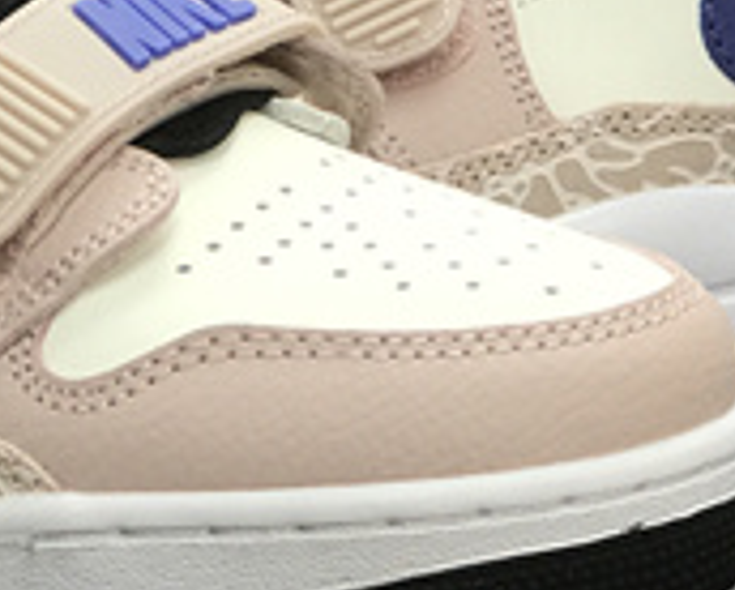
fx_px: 5205
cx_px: 154
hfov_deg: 8.1
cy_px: -310
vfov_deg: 6.4
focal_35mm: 239
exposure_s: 1/50
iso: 25
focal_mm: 6.6
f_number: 2.8
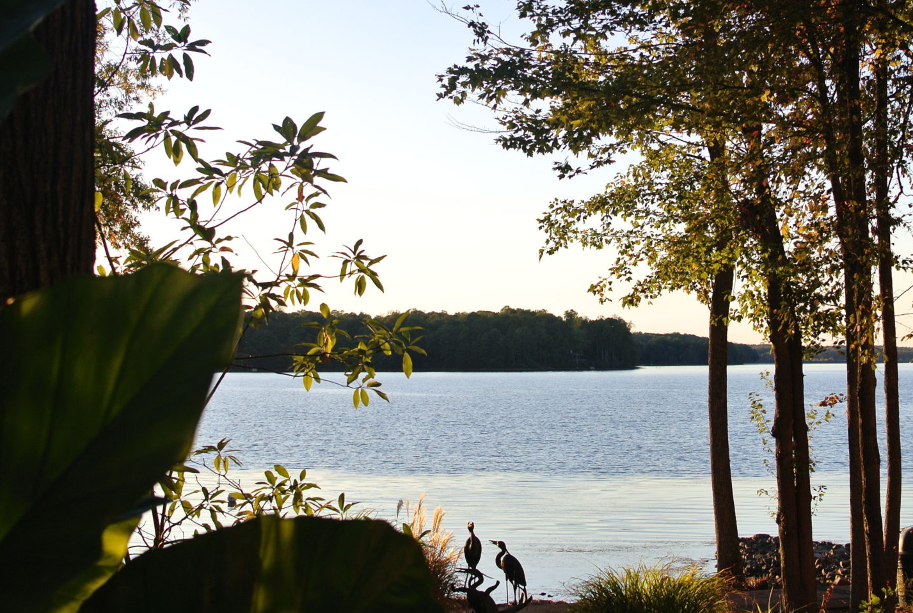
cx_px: 611
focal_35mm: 68
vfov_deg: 20.1
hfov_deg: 29.4
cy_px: 293
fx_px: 1728
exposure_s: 1/250
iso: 100
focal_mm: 18.5
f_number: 4
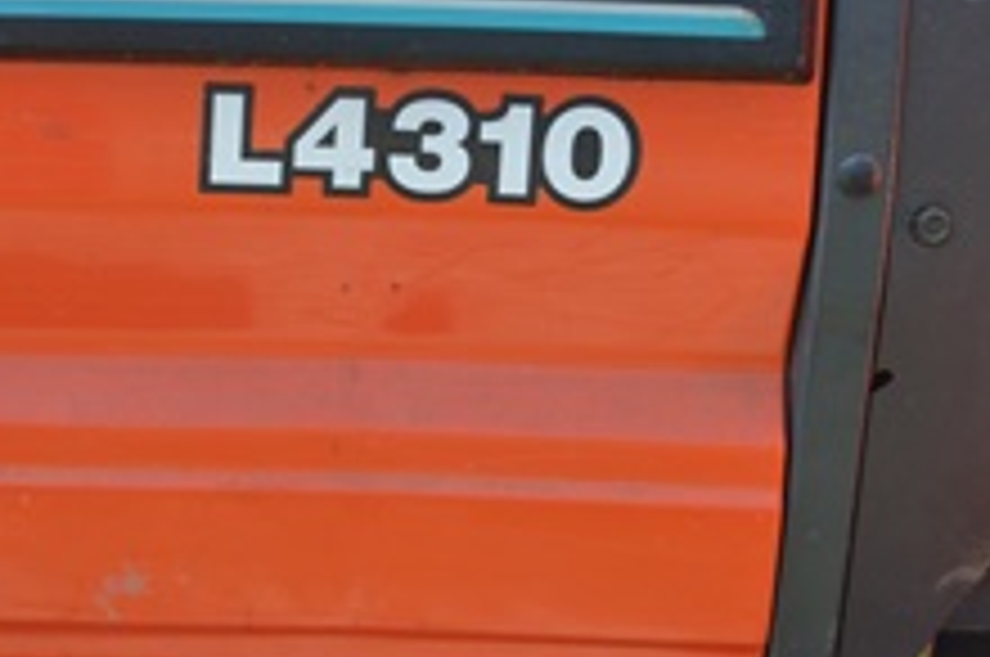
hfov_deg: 16.3
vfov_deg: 11.1
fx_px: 3378
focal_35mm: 123
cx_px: -54
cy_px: 356
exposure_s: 1/160
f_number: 6.3
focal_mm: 30
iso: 200
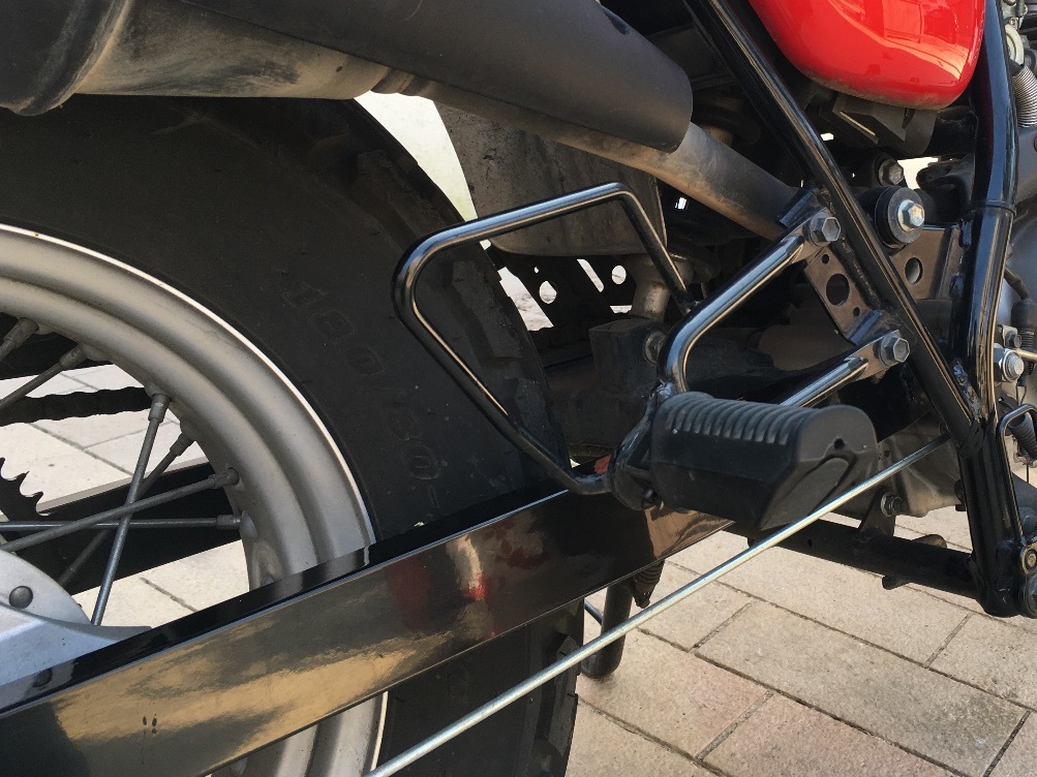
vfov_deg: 38.4
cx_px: 637
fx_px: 1108
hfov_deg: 49.7
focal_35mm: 37
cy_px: 289
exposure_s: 1/105
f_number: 2.2
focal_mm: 4.15
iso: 25
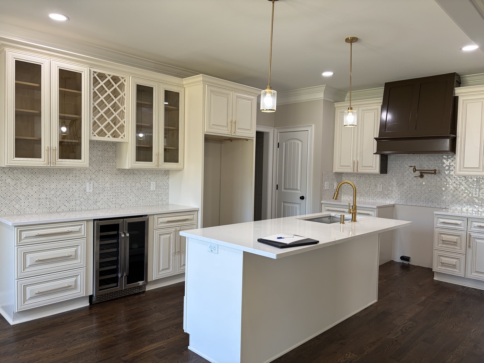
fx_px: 364
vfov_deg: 53.1
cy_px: 182
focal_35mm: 26
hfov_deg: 67.3
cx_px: 242
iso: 100
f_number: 1.6
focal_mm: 5.96
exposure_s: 1/120
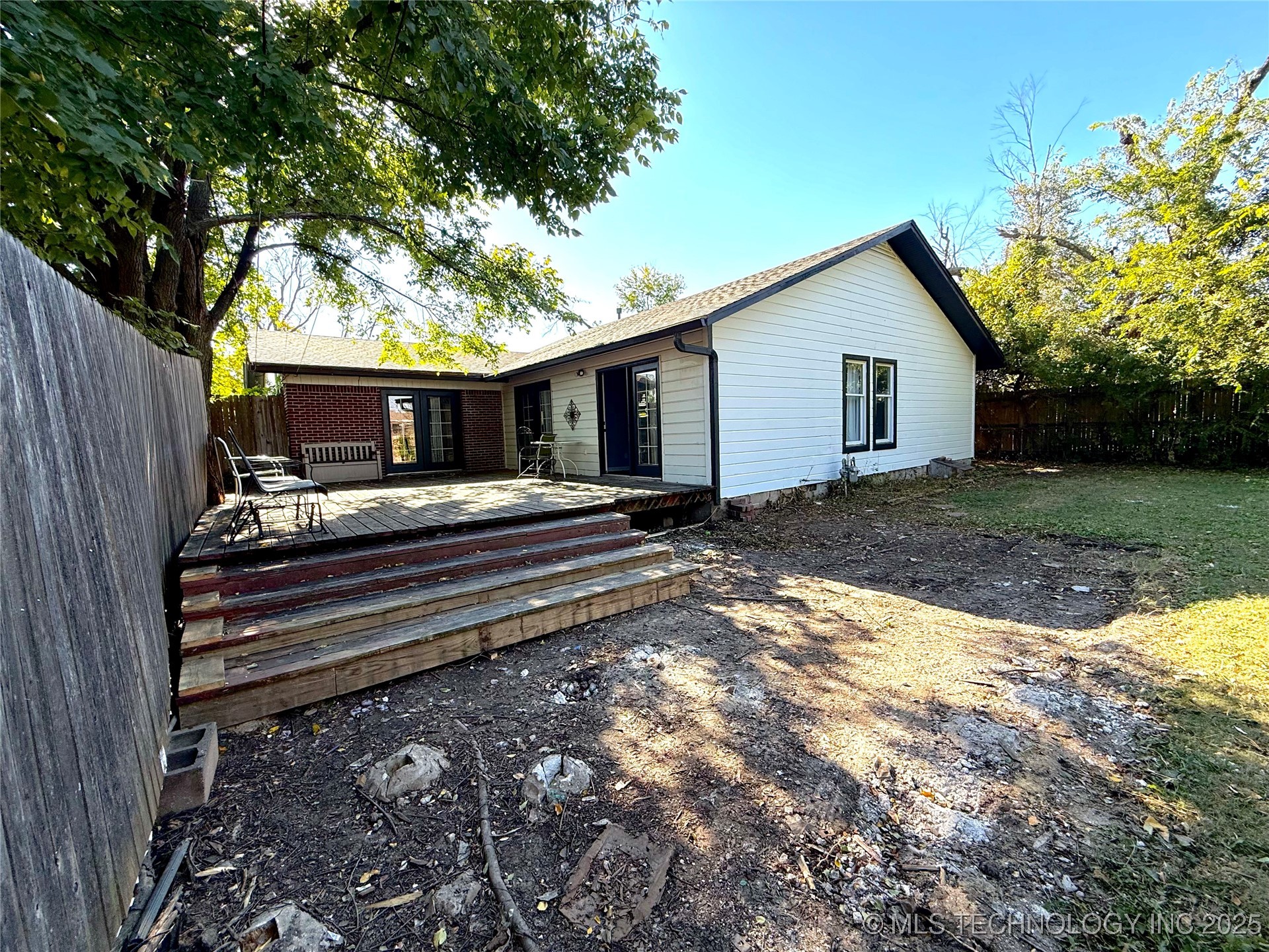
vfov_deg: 85.7
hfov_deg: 102.1
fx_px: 513
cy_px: 476
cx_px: 634
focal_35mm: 14
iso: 64
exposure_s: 1/448
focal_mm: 2.22
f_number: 2.2
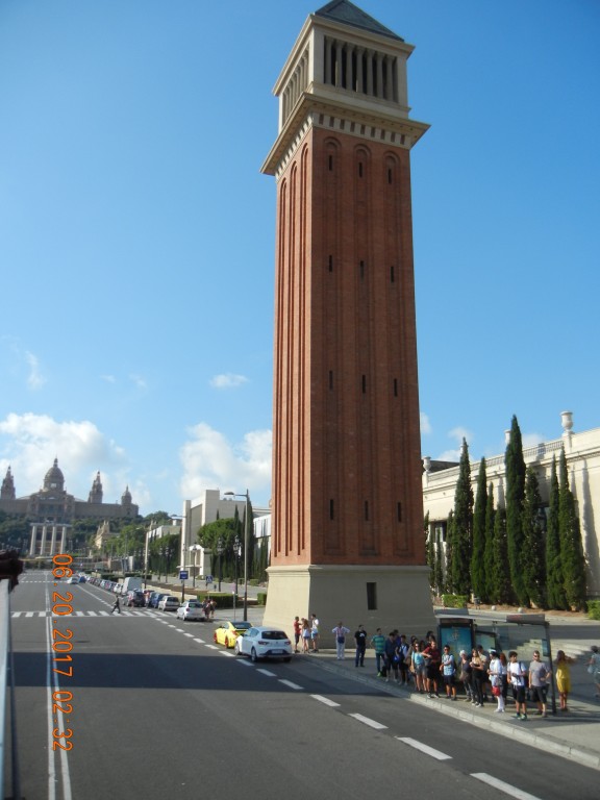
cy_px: 400
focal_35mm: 30
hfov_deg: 46.8
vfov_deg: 60.0
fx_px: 693
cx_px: 300
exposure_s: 1/373
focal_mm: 5.4
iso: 160
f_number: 7
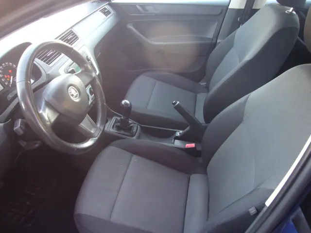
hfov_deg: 63.4
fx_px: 252
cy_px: 116
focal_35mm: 28
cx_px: 156
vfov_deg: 49.7
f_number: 2.8
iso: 160
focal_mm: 4.6
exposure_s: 1/15
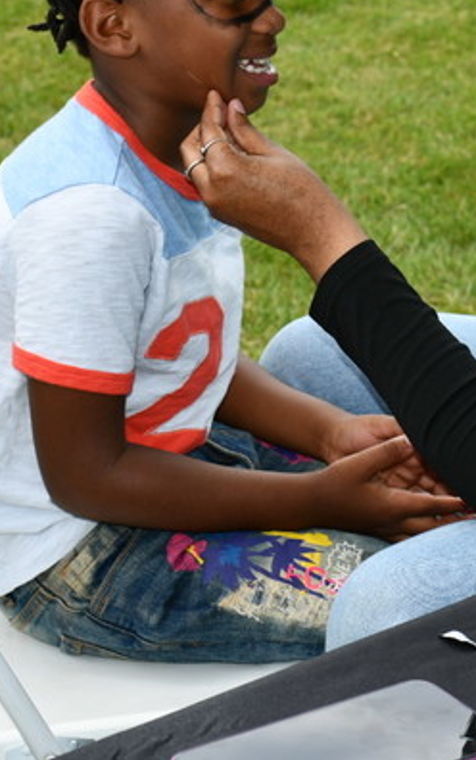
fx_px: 2218
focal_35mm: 107
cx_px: 374
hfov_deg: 12.2
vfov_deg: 19.4
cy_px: 254
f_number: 6.3
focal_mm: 35
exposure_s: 1/250
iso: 100
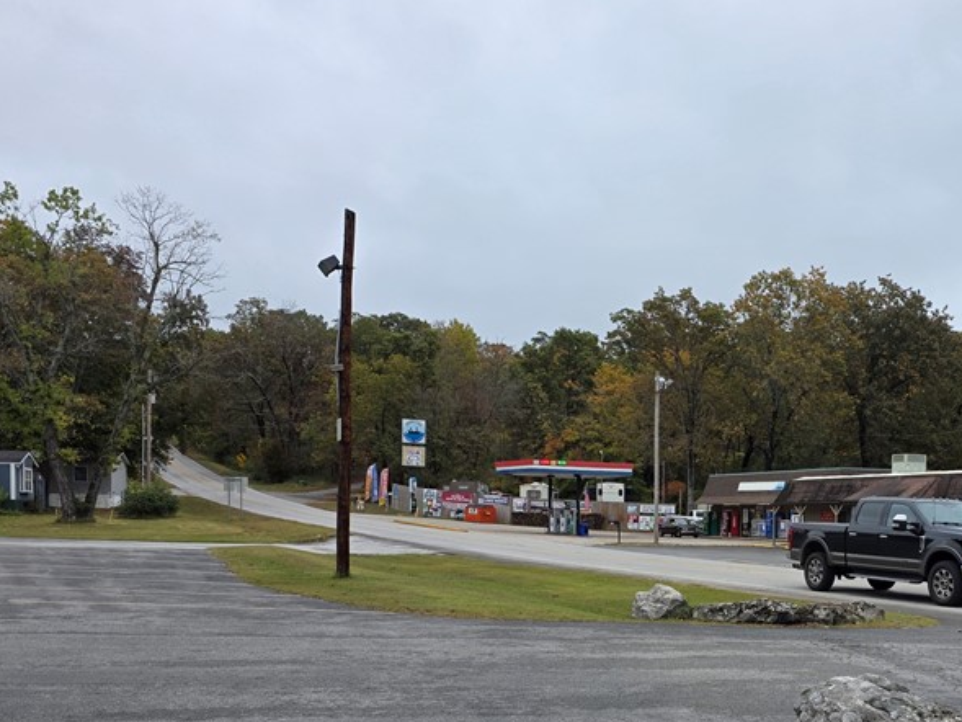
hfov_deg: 44.9
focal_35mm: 40
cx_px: 742
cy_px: 560
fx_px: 1112
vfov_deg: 35.0
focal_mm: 6.3
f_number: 1.7
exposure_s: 1/2204
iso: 80
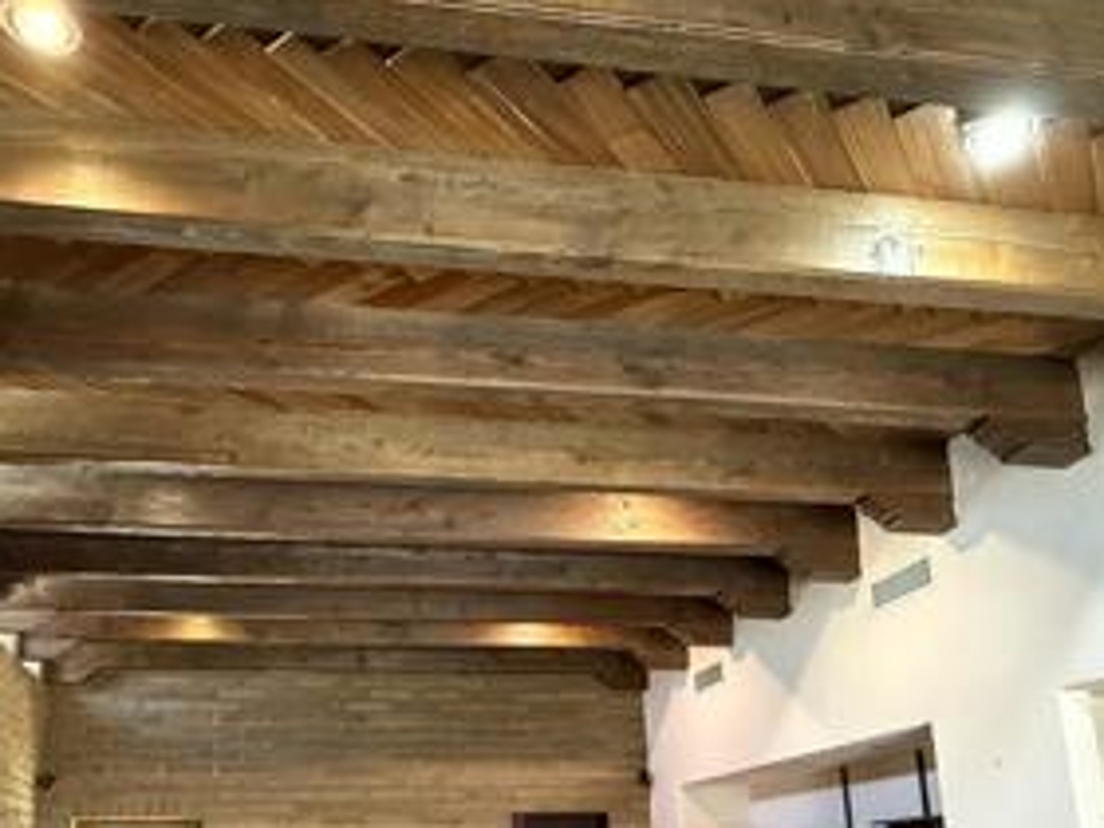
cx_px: 434
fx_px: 1021
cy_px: 655
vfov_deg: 42.3
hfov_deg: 56.3
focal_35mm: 32
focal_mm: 2.22
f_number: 2.2
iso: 1000
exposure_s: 1/60
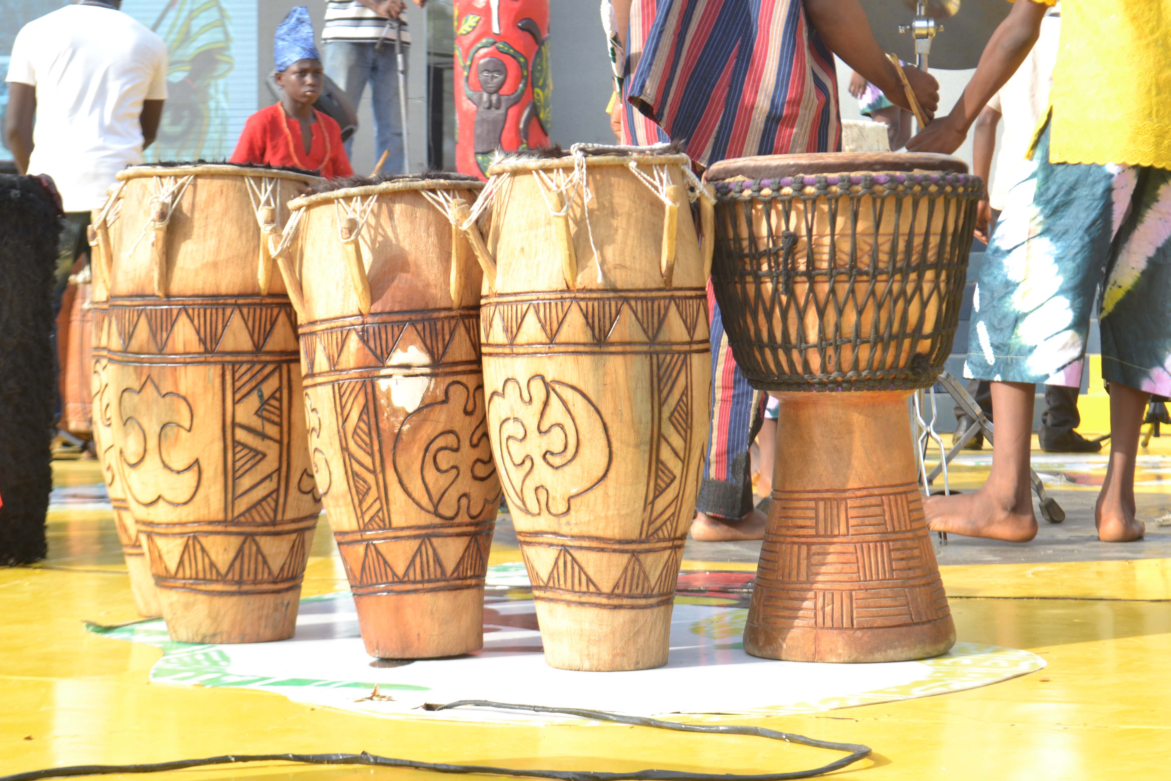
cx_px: 586
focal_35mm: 82
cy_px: 390
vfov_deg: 16.6
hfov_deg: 24.6
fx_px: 2683
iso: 400
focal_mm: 55
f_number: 8
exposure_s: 1/250
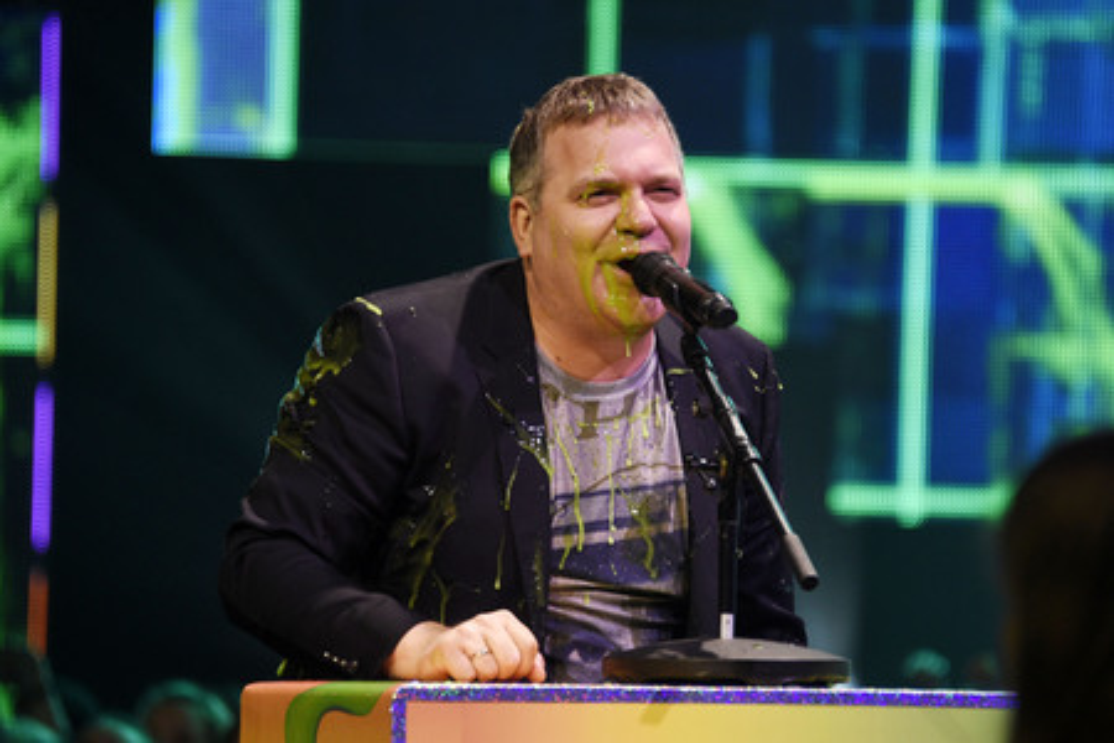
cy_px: 372
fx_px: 9283
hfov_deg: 6.9
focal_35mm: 300
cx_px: 557
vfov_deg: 4.6
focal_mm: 300
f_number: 5.6
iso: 2500
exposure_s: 1/125
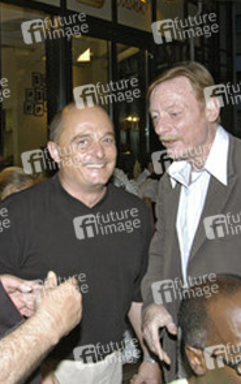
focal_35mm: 56
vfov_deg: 36.2
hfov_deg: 23.1
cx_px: 72
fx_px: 587
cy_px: 191
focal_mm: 24
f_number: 5
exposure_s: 1/40
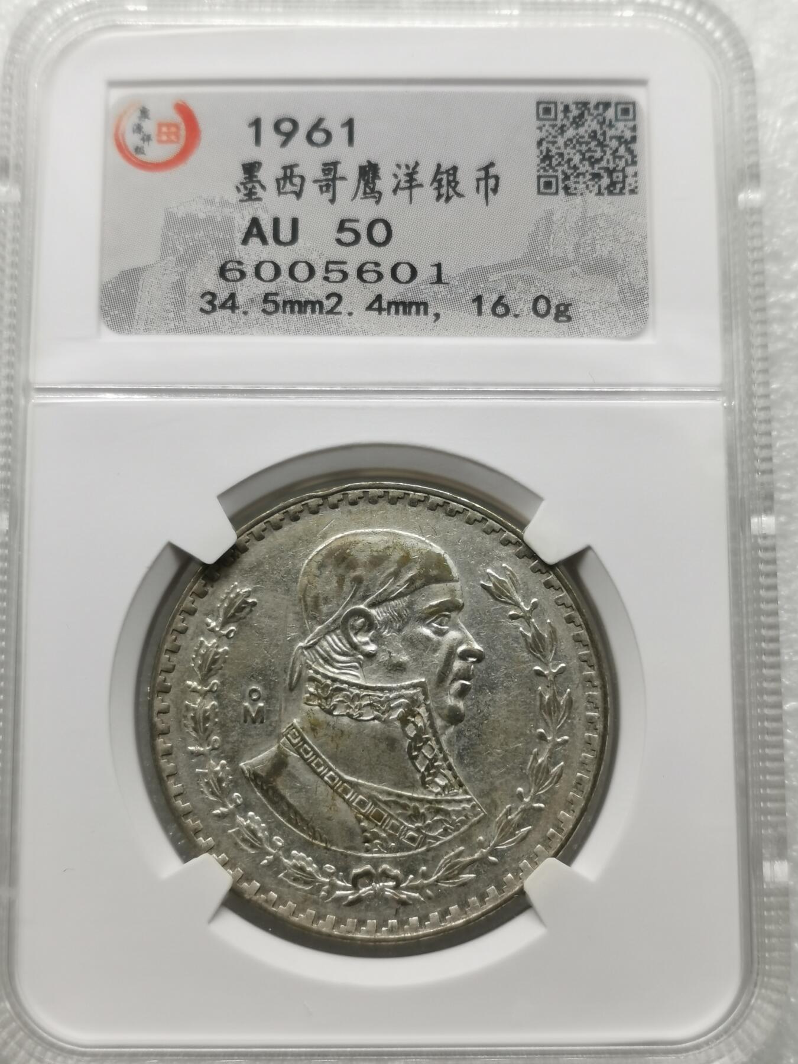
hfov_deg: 24.8
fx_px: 1813
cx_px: 399
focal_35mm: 59
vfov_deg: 32.7
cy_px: 532
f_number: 1.6
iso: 50
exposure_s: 1/100
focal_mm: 5.56
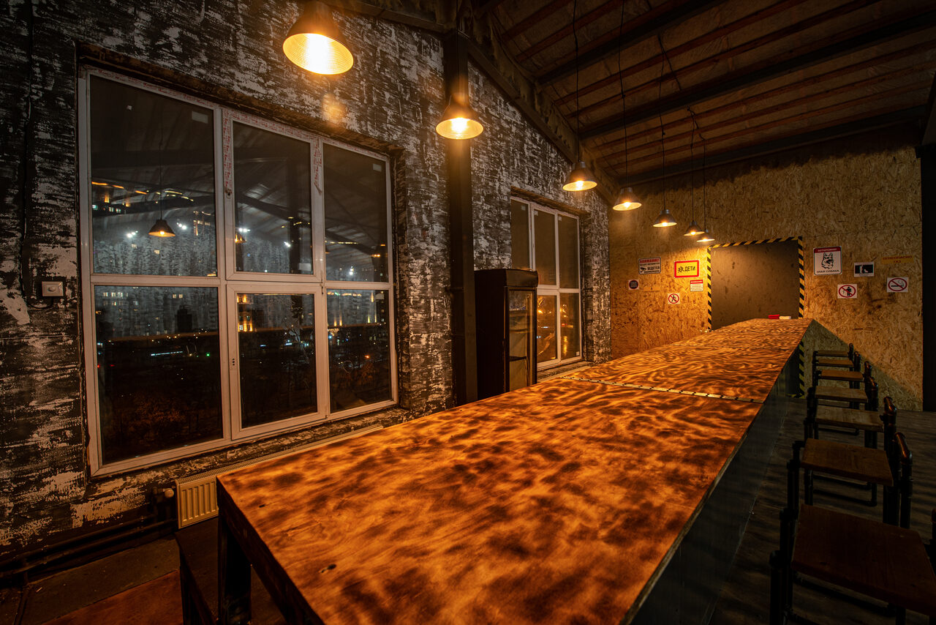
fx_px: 364
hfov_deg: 104.2
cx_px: 468
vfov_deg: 81.2
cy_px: 312
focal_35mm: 14
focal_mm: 14
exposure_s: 1/2
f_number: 8
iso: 400
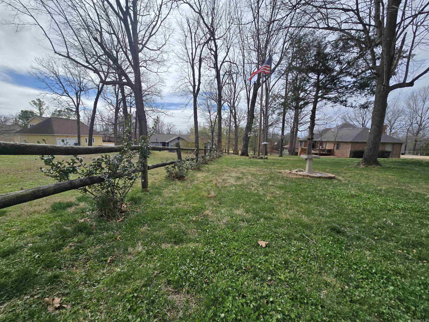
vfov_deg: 89.9
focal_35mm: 13
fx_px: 161
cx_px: 214
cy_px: 161
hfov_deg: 106.2
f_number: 2.2
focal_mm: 2.2
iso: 50
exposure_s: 1/3474
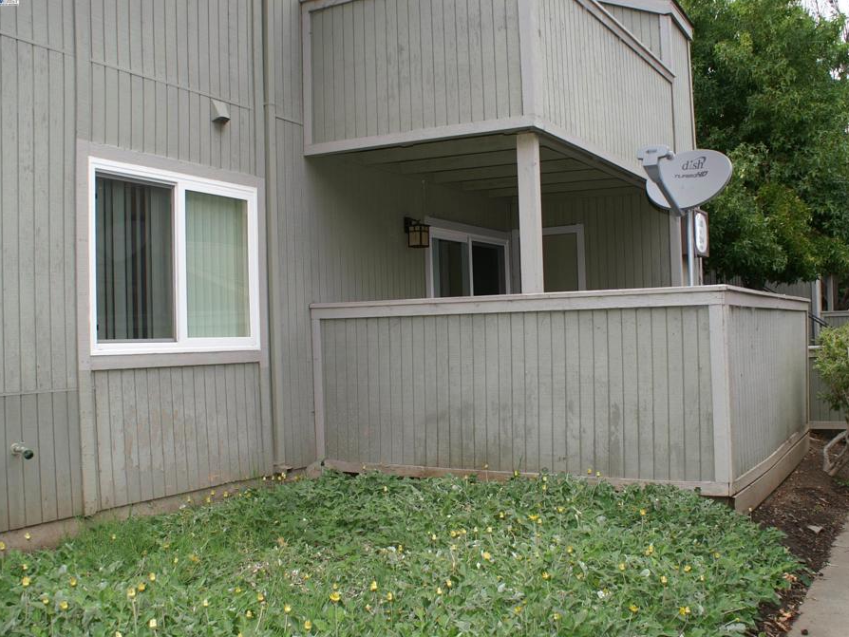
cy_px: 322
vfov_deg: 43.0
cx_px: 466
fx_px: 810
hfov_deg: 55.2
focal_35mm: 33
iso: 100
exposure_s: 1/60
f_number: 4
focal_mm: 20
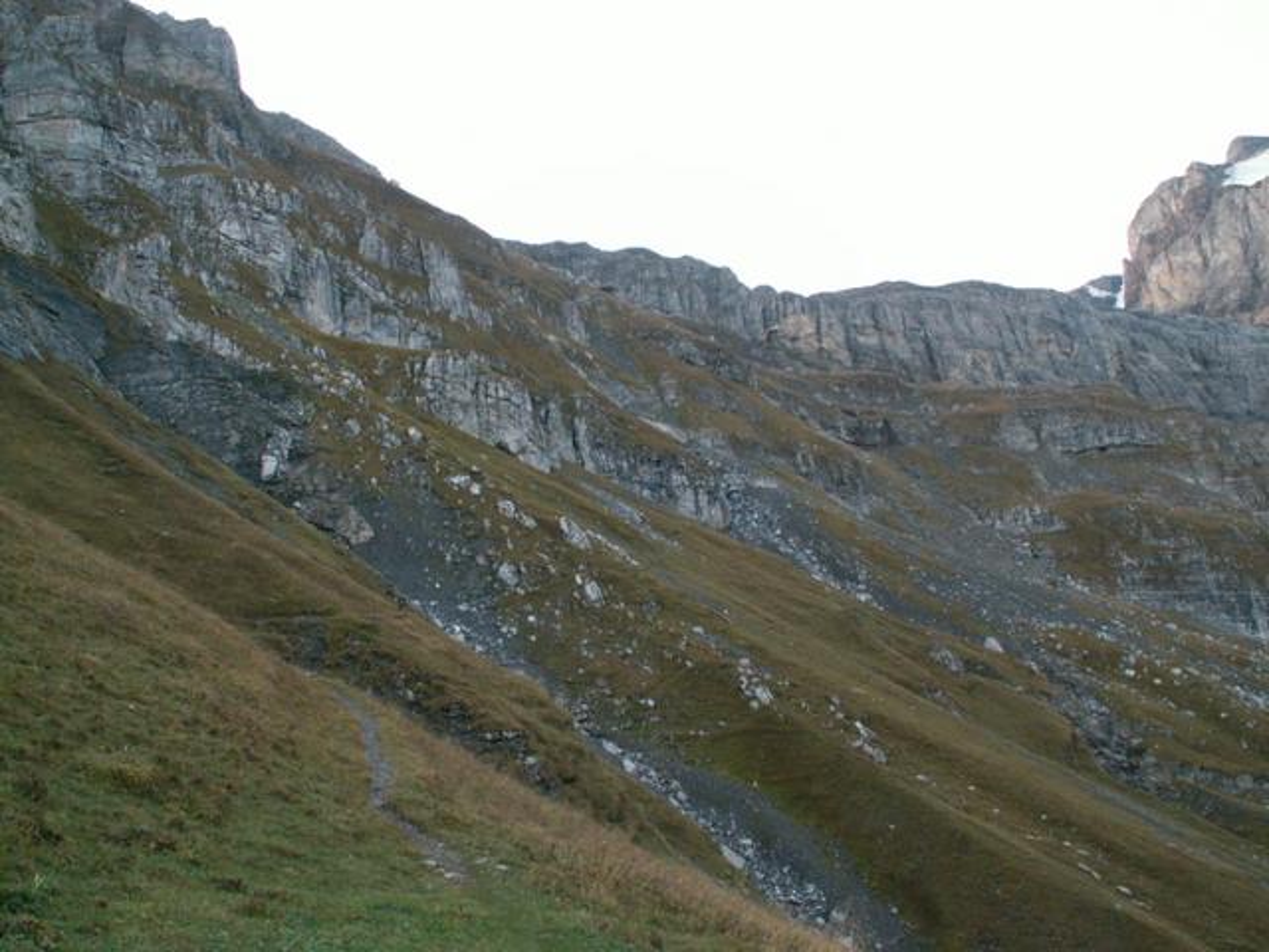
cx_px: 634
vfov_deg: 40.7
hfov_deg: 52.6
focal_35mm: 35
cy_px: 476
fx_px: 1283
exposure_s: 1/30
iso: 160
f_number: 2.8
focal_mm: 5.86
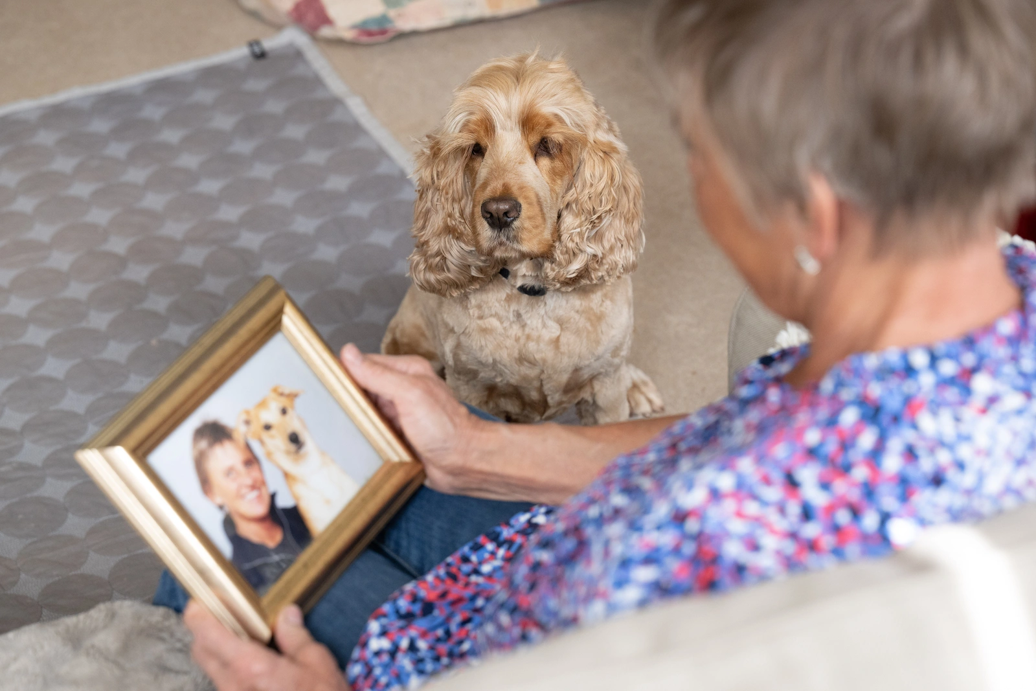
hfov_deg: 22.6
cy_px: 346
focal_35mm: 90
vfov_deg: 15.2
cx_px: 518
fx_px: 2590
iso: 1600
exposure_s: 1/320
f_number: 5
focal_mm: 90
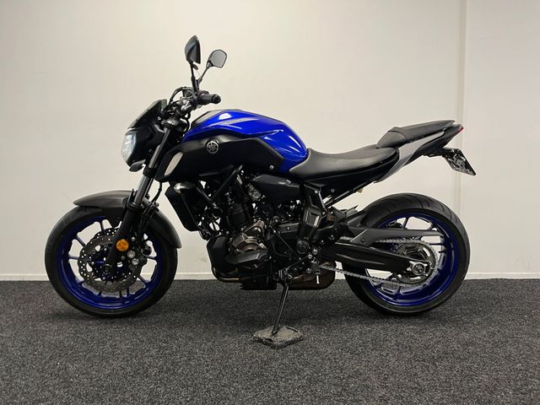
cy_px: 202
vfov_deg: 53.1
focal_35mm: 26
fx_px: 406
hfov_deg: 67.3
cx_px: 270
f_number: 1.6
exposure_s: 1/50
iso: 100
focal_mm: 5.1
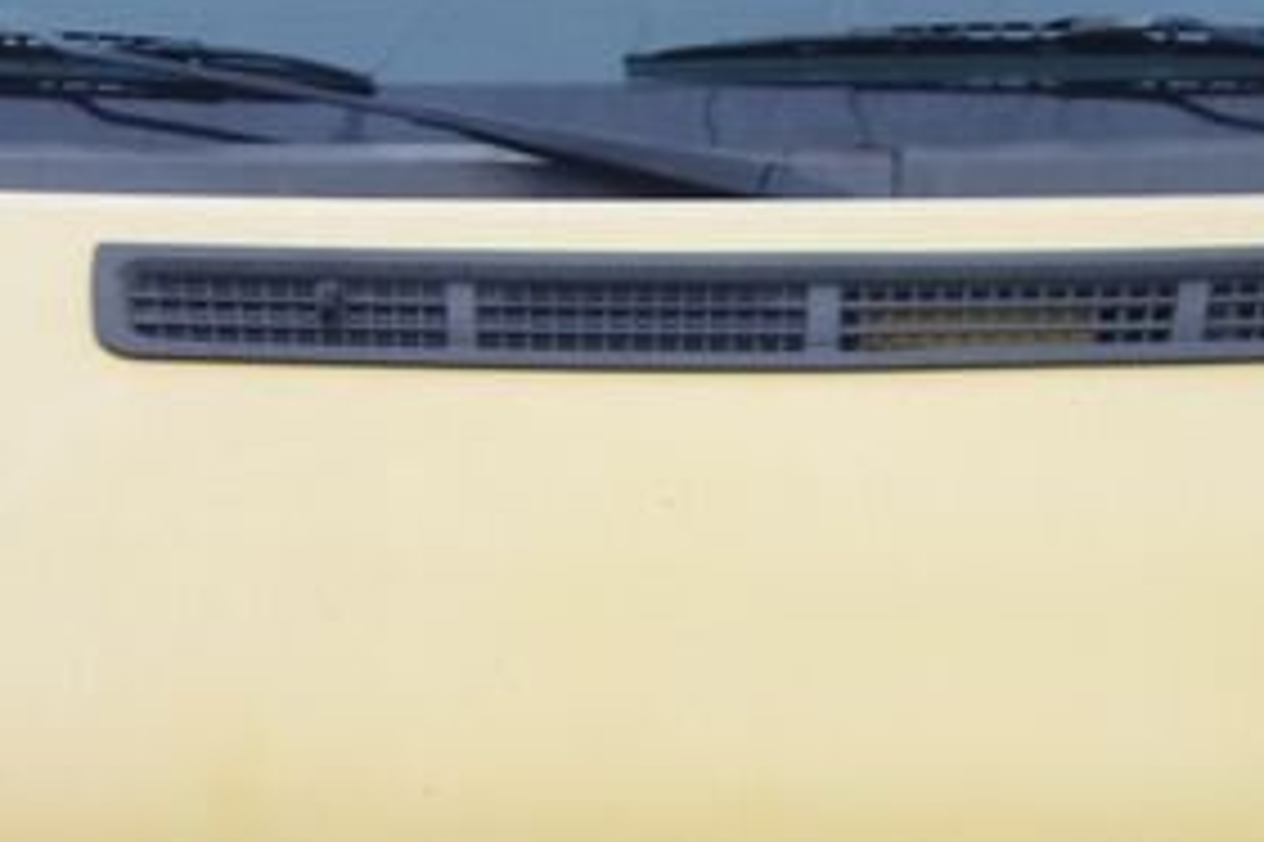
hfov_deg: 20.0
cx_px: 819
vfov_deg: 13.3
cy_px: 718
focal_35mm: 102
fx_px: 3579
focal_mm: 10.4
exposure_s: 1/80
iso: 125
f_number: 1.8
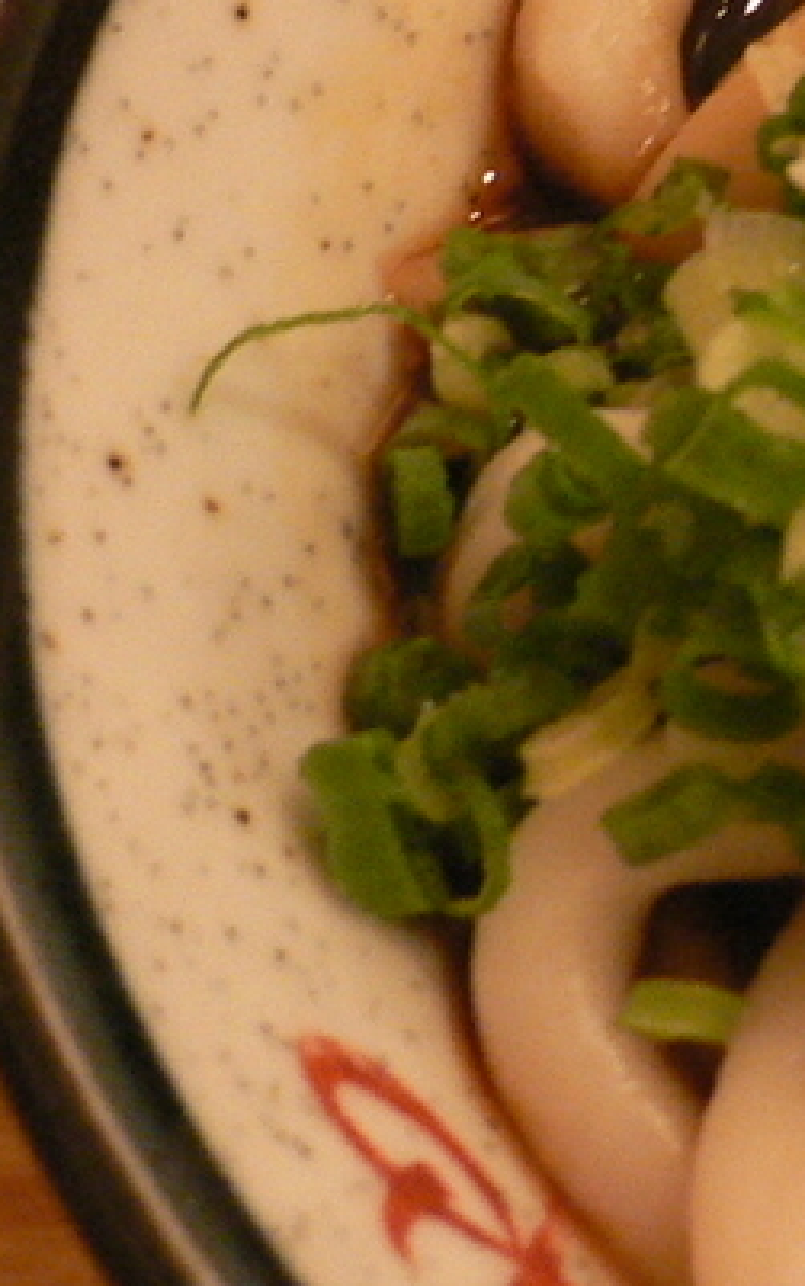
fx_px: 3892
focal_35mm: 111
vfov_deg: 18.7
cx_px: 1090
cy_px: 497
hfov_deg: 11.5
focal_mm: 5.8
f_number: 2.8
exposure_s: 1/8
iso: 200
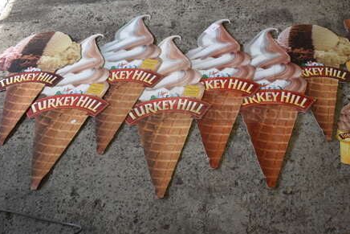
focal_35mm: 42
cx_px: 222
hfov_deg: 45.9
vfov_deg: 31.7
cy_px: 80
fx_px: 408
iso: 500
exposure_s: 1/250
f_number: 3.5
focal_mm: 20
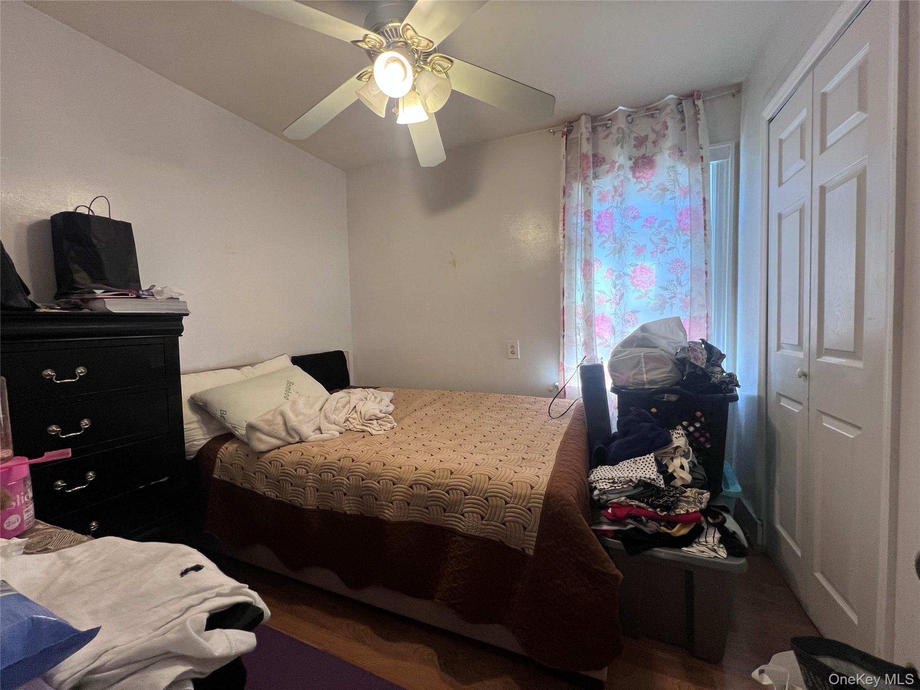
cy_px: 345
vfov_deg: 89.9
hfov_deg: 106.2
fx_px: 346
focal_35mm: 13
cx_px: 460
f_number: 1.8
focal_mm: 1.57
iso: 160
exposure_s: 1/120
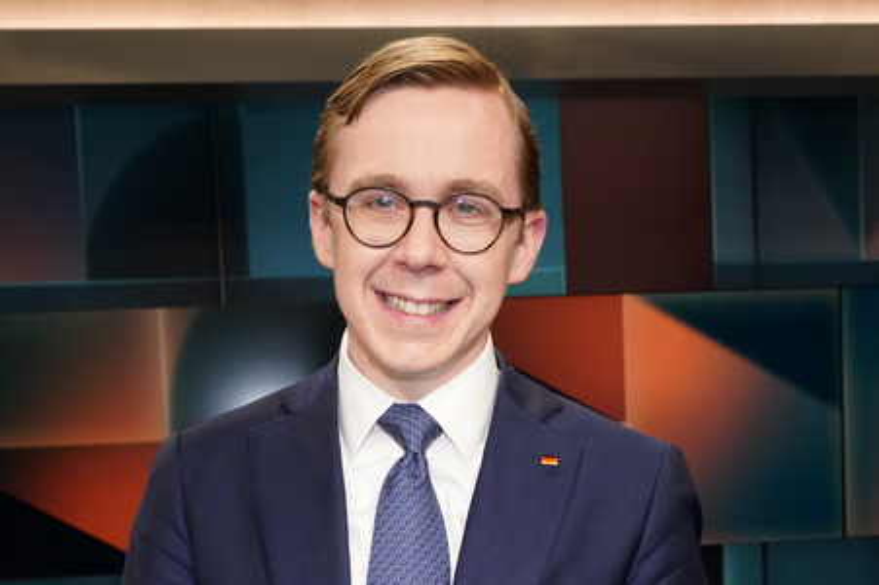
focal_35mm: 32
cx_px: 440
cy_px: 292
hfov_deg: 58.8
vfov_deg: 41.1
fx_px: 781
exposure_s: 1/125
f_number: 5.6
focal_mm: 32
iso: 2000
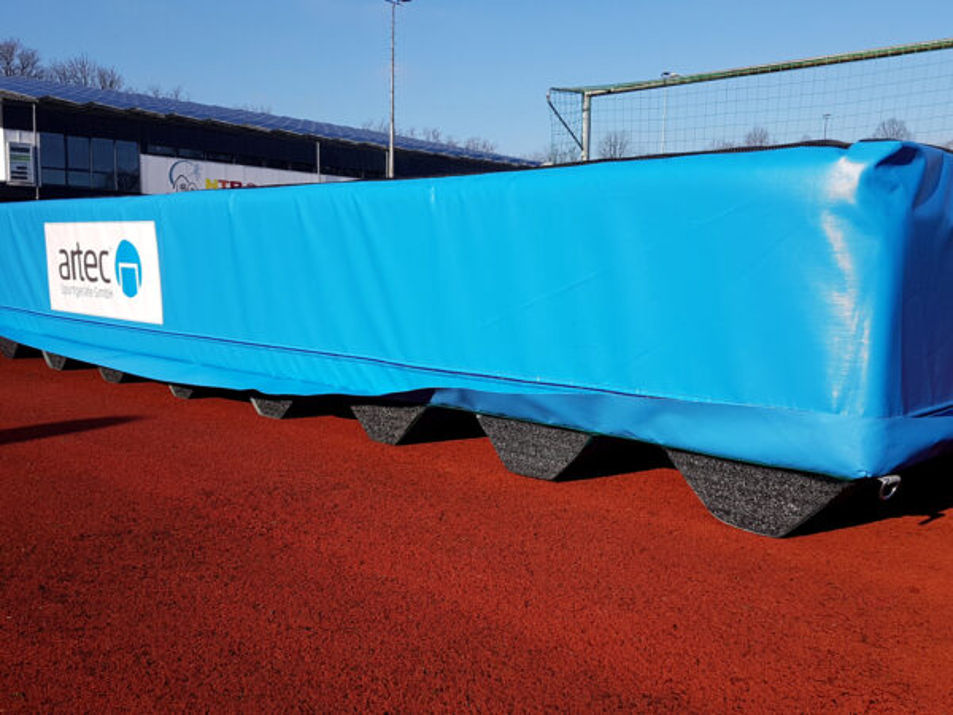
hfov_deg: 67.3
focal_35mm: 26
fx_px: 716
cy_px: 358
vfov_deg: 53.1
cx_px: 476
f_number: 1.7
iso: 40
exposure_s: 1/2104
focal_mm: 4.2
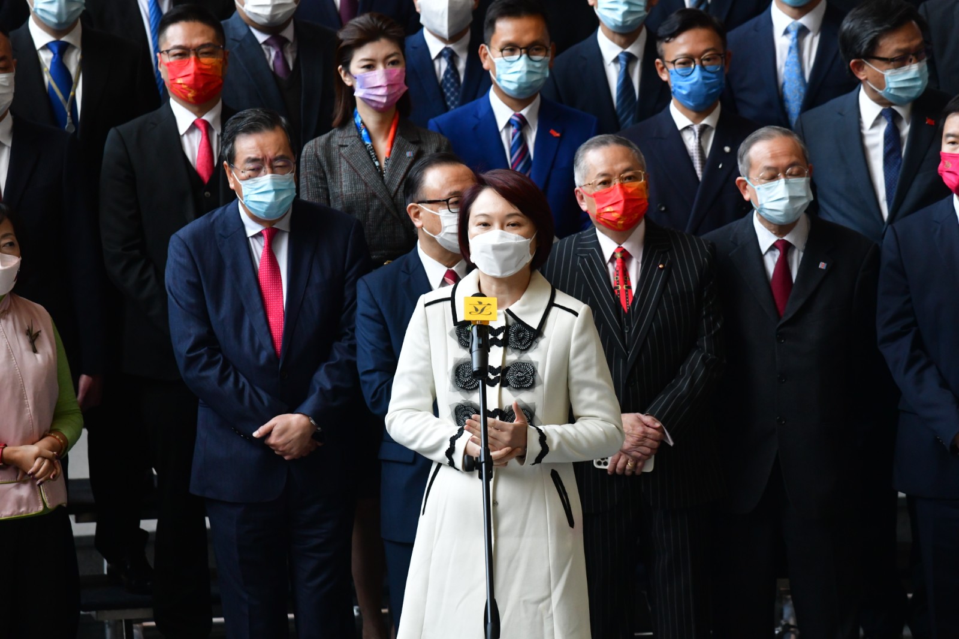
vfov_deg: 6.9
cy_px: 320
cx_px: 480
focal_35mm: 200
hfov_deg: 10.3
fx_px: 5326
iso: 3200
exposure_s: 1/250
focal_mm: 200
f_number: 5
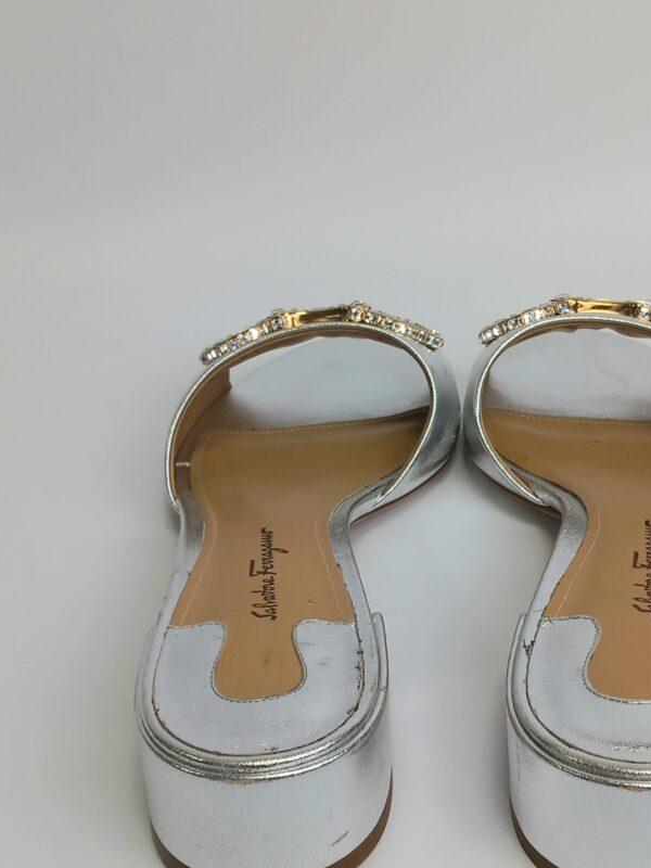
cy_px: 469
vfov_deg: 35.5
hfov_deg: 27.0
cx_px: 386
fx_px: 1354
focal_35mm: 54
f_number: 1.8
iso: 50
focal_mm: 4
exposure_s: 1/50.3
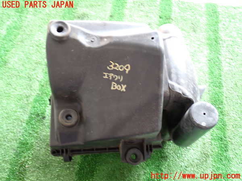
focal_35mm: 36
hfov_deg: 51.4
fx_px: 252
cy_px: 90
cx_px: 121
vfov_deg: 39.7
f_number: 2.5
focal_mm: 6.37
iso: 320
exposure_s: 1/40
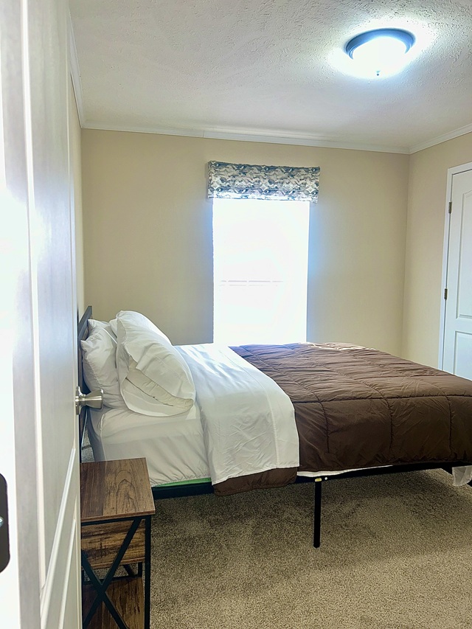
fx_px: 473
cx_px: 236
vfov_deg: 67.3
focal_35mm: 26
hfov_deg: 53.1
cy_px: 314
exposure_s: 1/27
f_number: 1.5
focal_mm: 5.7
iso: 50
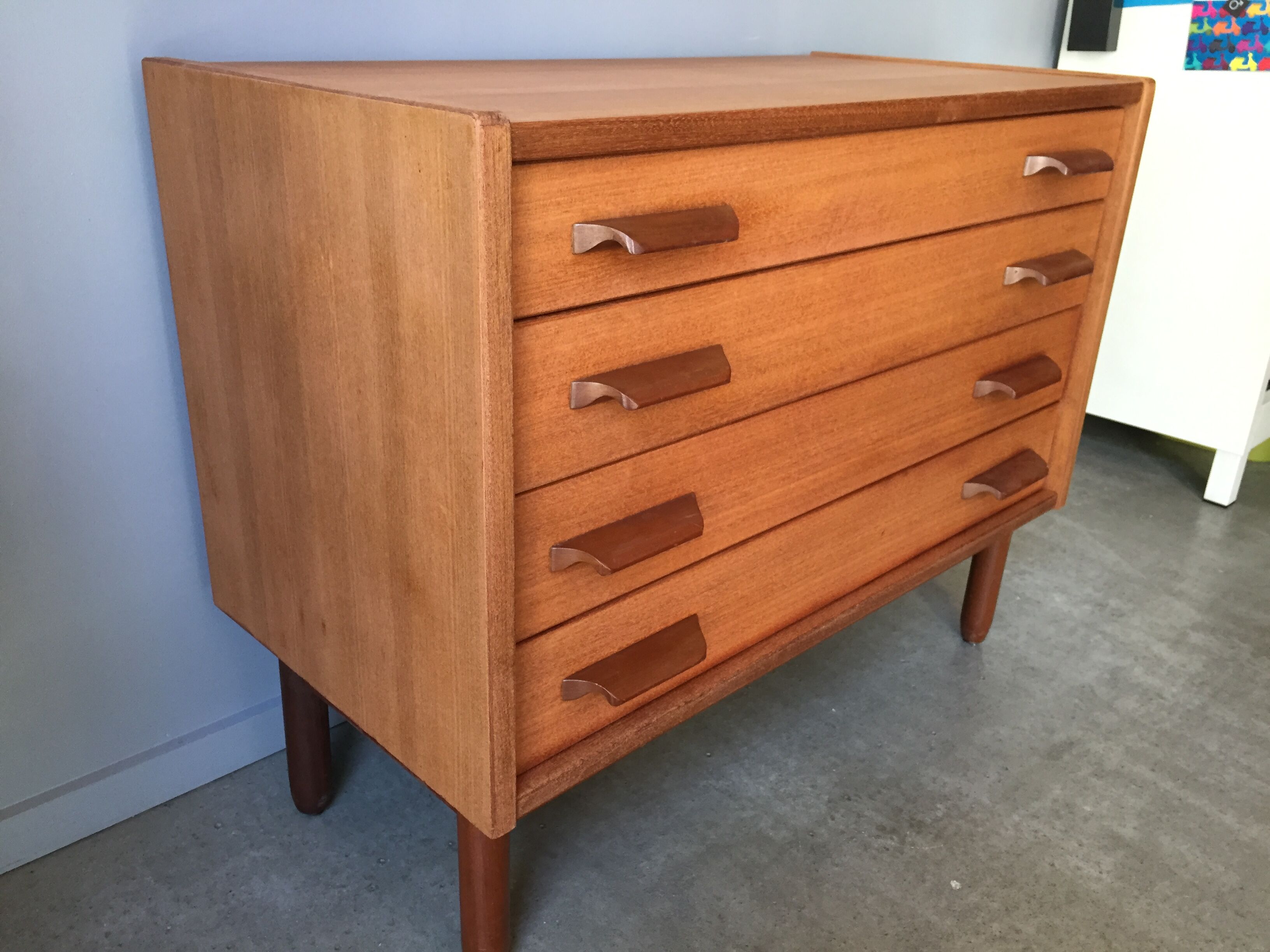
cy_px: 476
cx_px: 635
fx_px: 1064
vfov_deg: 48.2
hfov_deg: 61.7
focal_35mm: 29
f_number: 2.2
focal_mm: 4.15
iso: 160
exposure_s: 1/33
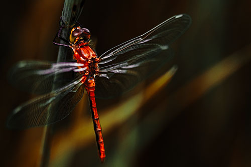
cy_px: 84
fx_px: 1464
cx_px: 126
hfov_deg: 9.8
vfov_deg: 6.5
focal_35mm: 210
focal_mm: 210
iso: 1600
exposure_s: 1/250
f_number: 6.7
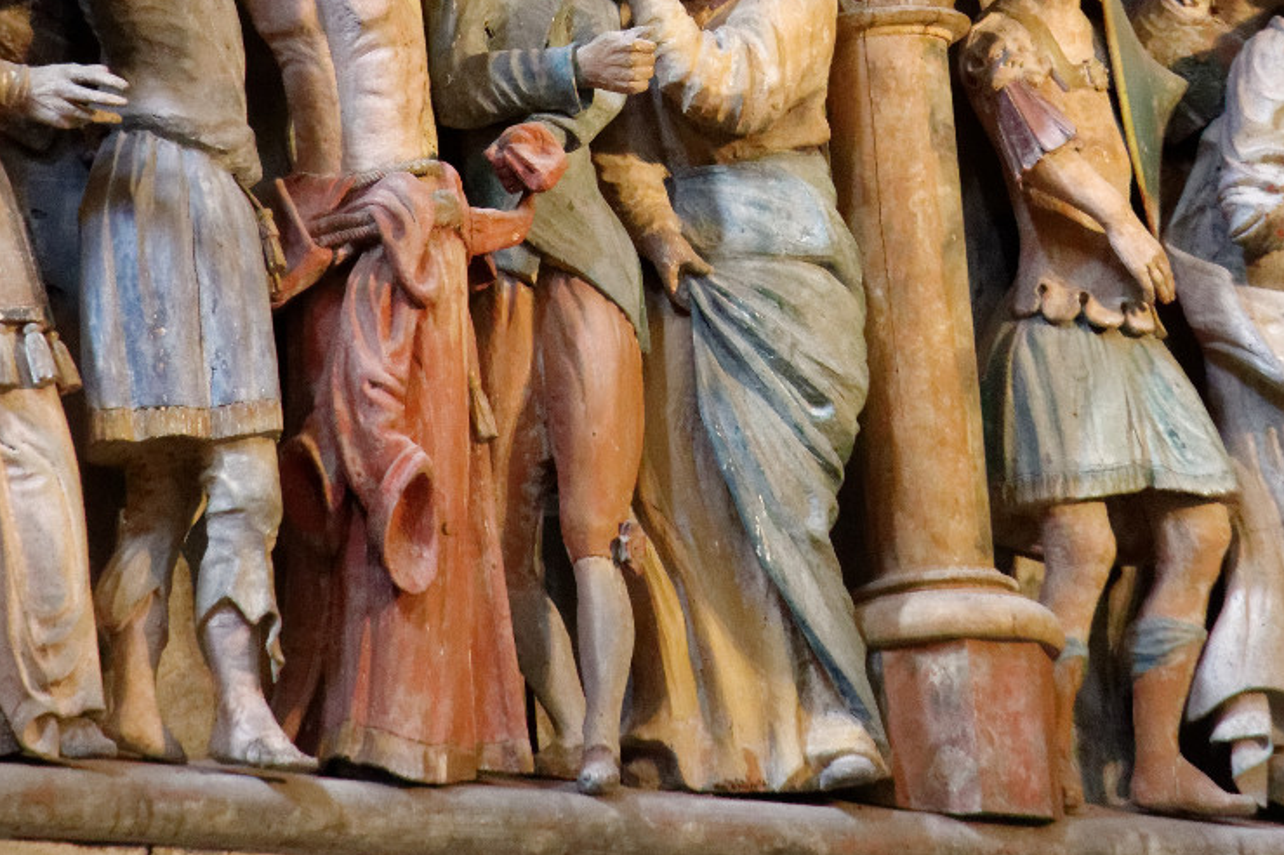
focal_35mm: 560
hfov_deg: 3.7
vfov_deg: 2.5
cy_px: 6
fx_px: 19963
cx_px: 509
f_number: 5.6
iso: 3200
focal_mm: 135
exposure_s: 1/50
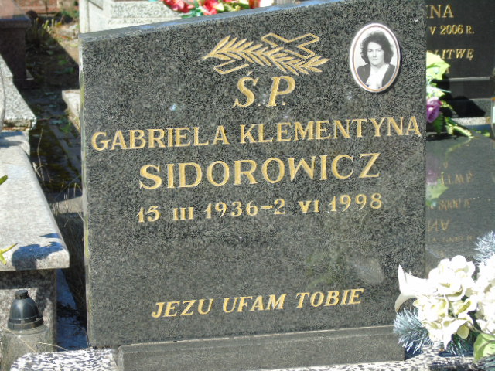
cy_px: 186
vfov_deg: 12.0
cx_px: 248
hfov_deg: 15.9
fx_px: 1773
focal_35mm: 124
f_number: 4.6
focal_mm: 22
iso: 80
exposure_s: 1/250
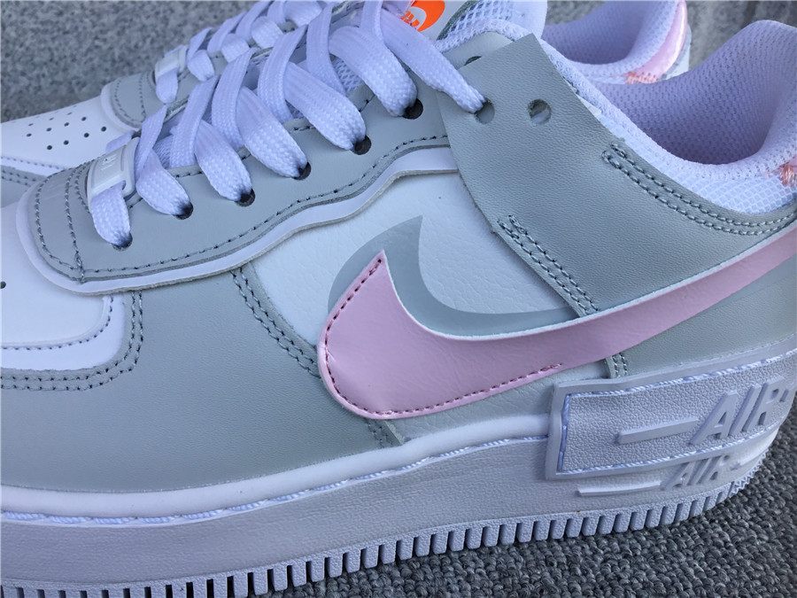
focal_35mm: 31
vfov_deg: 45.4
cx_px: 398
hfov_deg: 58.4
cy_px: 299
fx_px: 714
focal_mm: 3.3
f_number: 2.4
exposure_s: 1/390
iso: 25
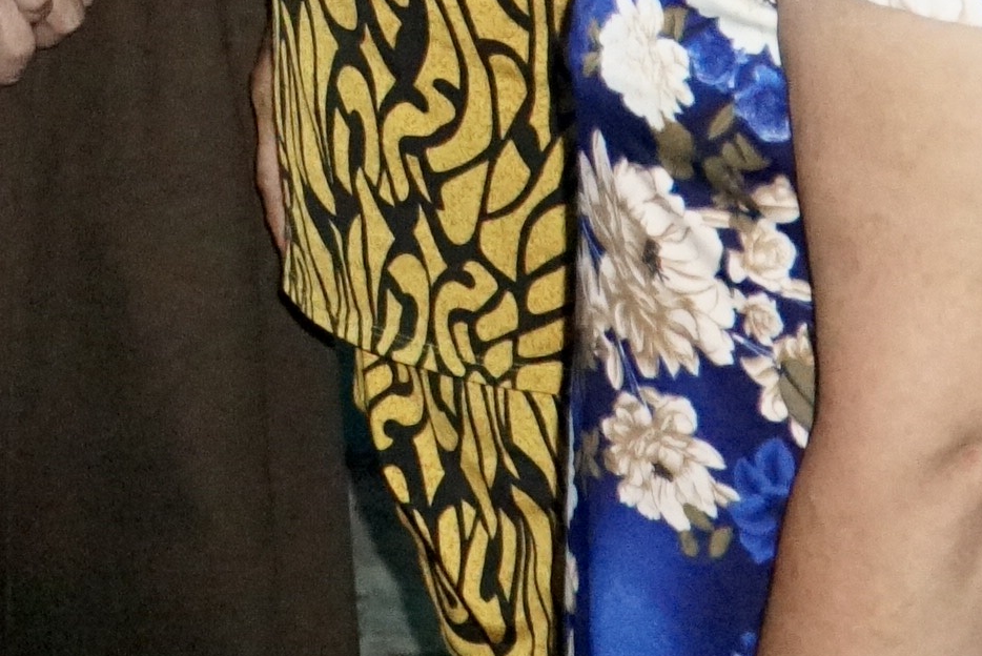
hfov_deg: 11.4
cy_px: -784
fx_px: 4831
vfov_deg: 7.4
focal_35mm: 177
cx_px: -126
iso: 6400
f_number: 4
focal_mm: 26
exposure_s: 1/60
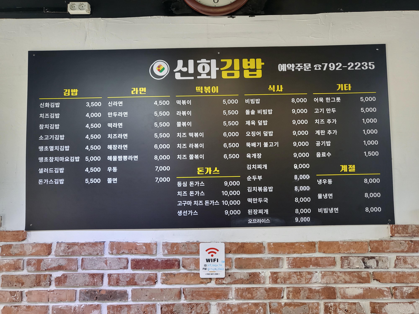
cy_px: 157
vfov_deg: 53.1
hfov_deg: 67.3
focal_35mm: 26
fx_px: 315
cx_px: 210
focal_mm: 4.25
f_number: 1.8
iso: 100
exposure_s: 1/120
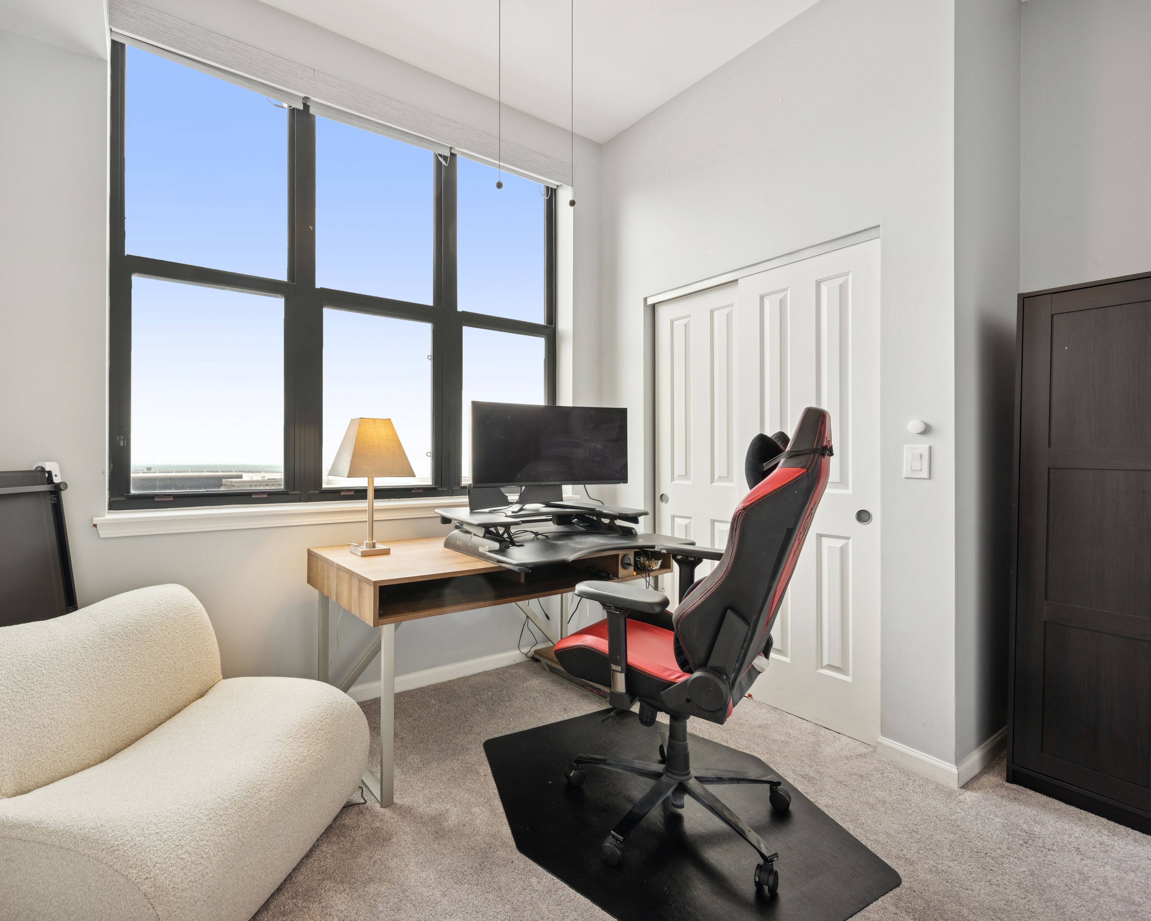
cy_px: 458
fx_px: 545
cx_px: 481
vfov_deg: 80.4
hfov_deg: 92.3
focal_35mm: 16
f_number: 8
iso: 200
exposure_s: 1/30
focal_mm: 14
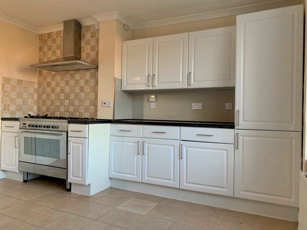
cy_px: 115
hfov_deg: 67.3
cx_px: 154
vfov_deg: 53.1
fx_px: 231
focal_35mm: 26
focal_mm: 4.25
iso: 100
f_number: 1.8
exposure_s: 1/114
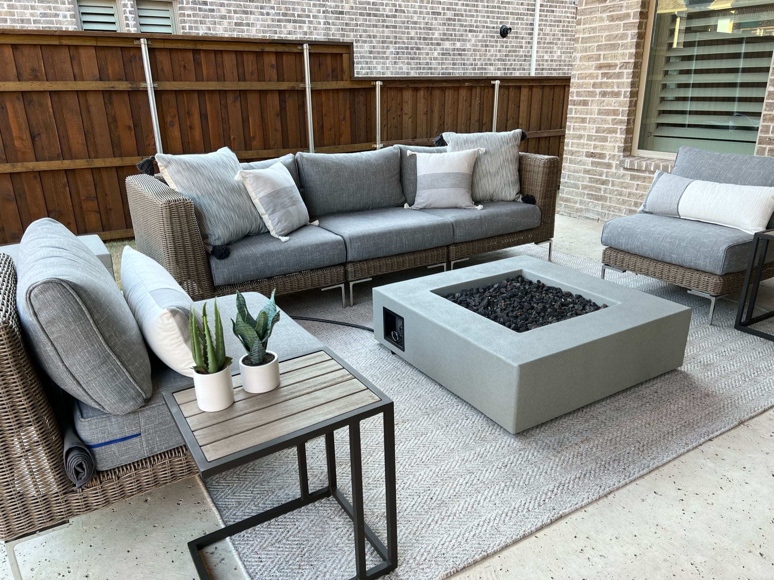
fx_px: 581
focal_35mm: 26
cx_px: 387
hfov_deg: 67.3
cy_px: 290
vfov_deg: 53.0
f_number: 1.5
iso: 40
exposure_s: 1/120
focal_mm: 5.7
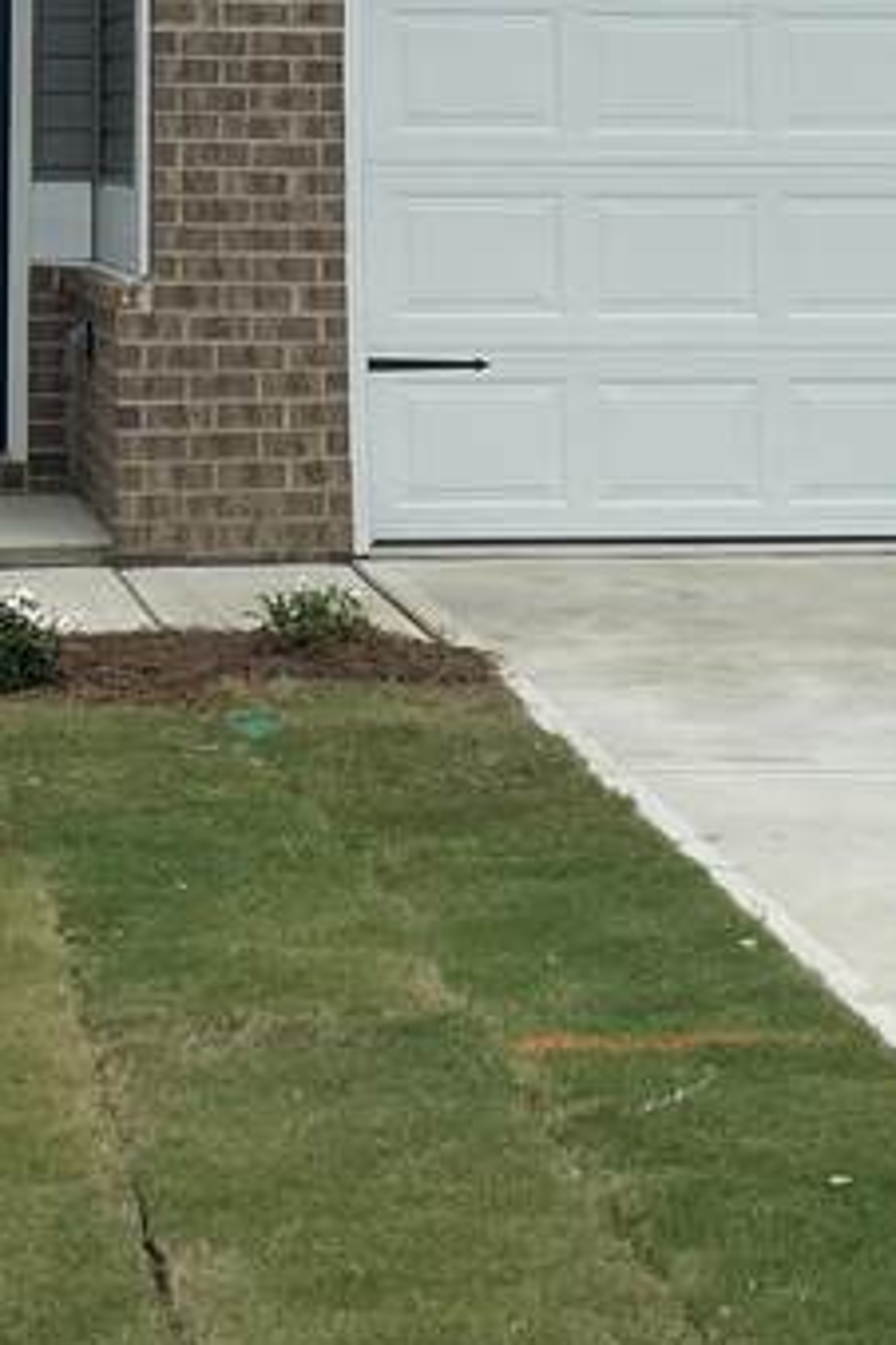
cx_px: 186
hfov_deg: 13.4
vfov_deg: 18.4
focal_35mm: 102
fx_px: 3808
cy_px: -476
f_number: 1.6
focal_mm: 4.2
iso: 32
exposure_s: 1/6494
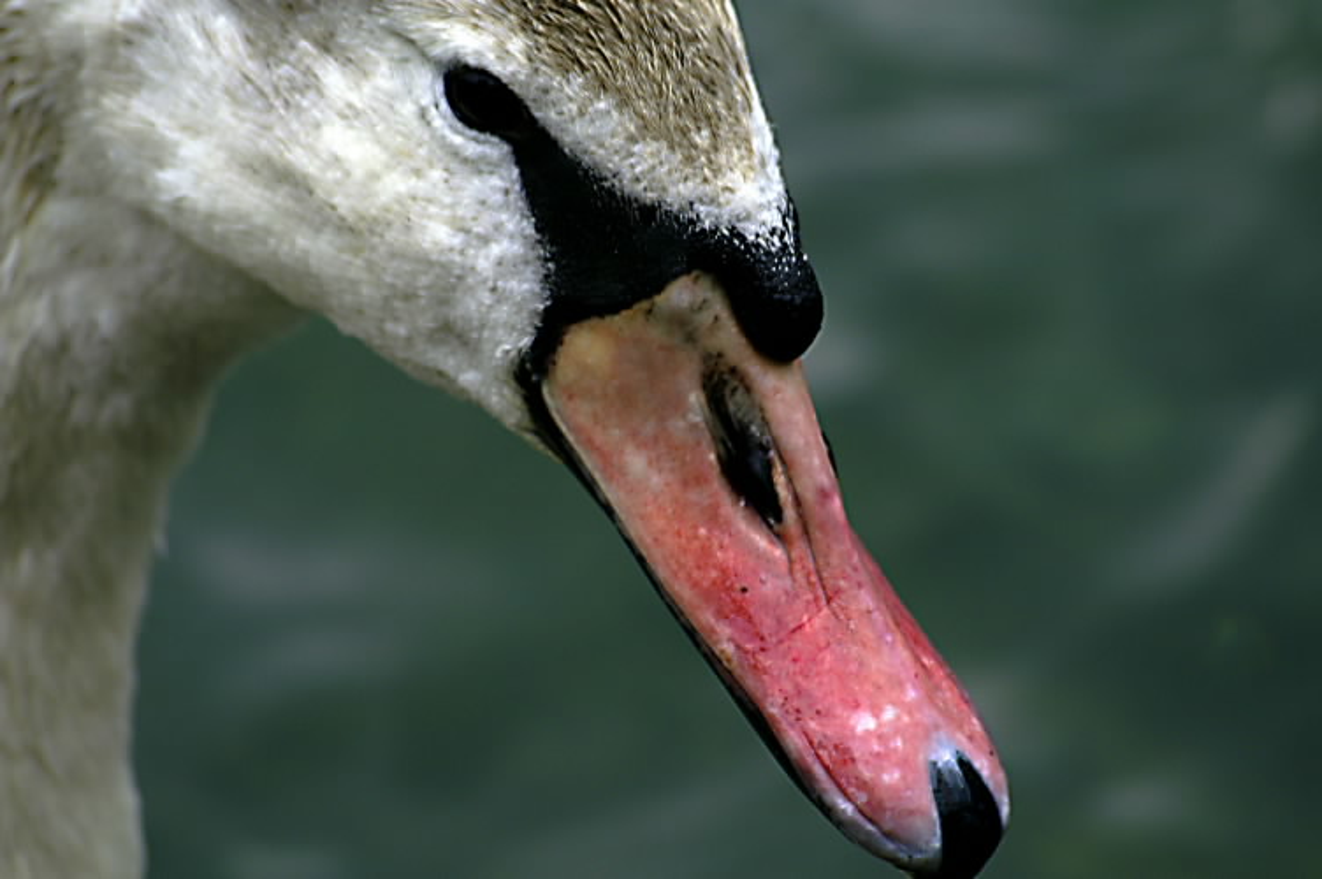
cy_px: 440
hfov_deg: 6.0
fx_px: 12658
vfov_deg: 4.0
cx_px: 661
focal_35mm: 345
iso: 100
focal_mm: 230
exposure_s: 1/500
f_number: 8
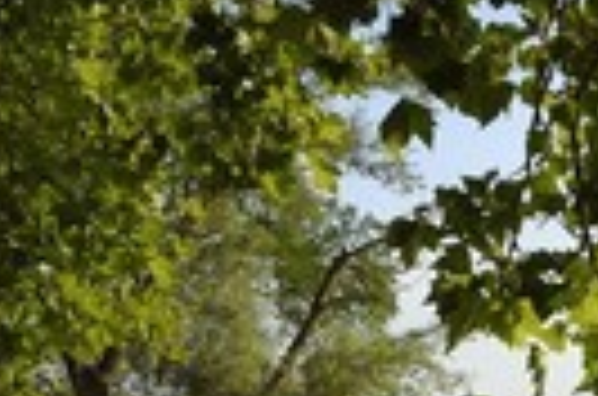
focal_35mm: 76
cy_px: 518
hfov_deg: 22.4
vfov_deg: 16.8
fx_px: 1259
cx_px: 872
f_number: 11
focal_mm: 24
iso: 200
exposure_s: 1/320
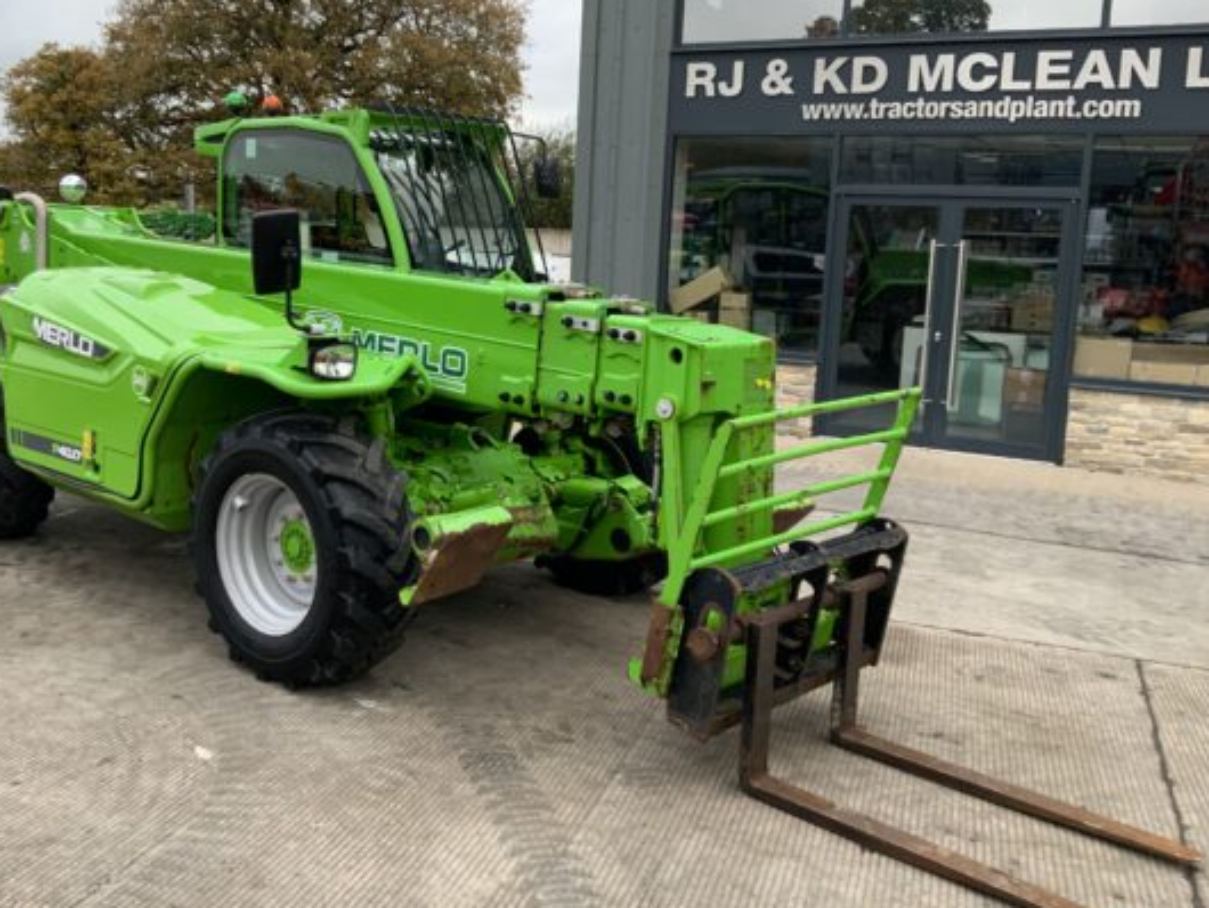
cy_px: 386
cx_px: 497
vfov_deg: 40.6
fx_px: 1223
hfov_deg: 52.3
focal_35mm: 35
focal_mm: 3
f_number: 1.8
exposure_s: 1/83
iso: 64
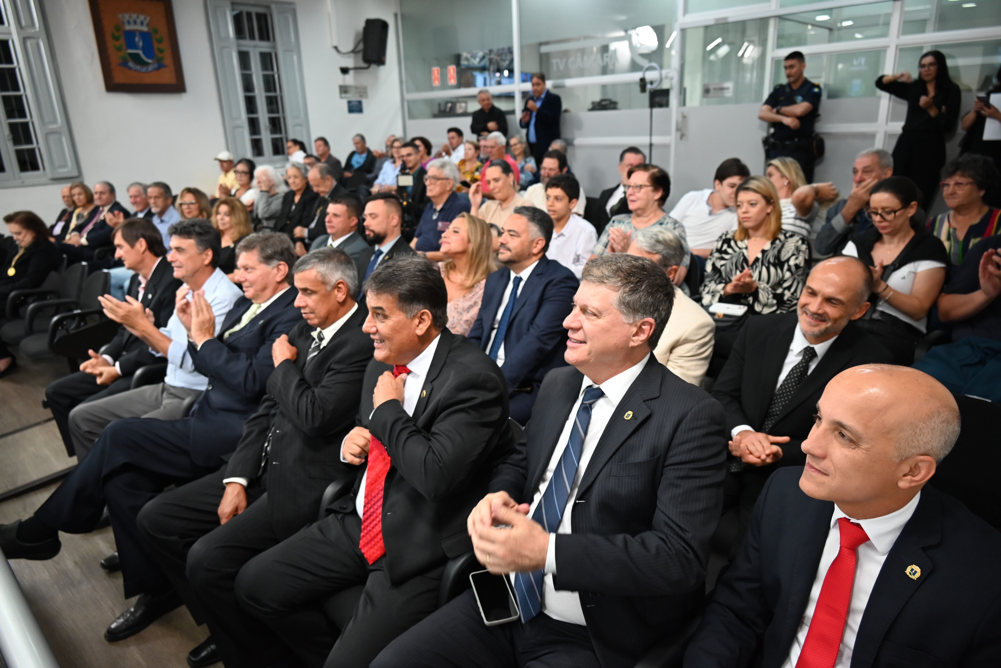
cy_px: 334
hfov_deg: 73.7
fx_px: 668
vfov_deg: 53.2
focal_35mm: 24
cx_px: 500
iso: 1600
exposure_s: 1/125
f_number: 4
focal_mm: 24
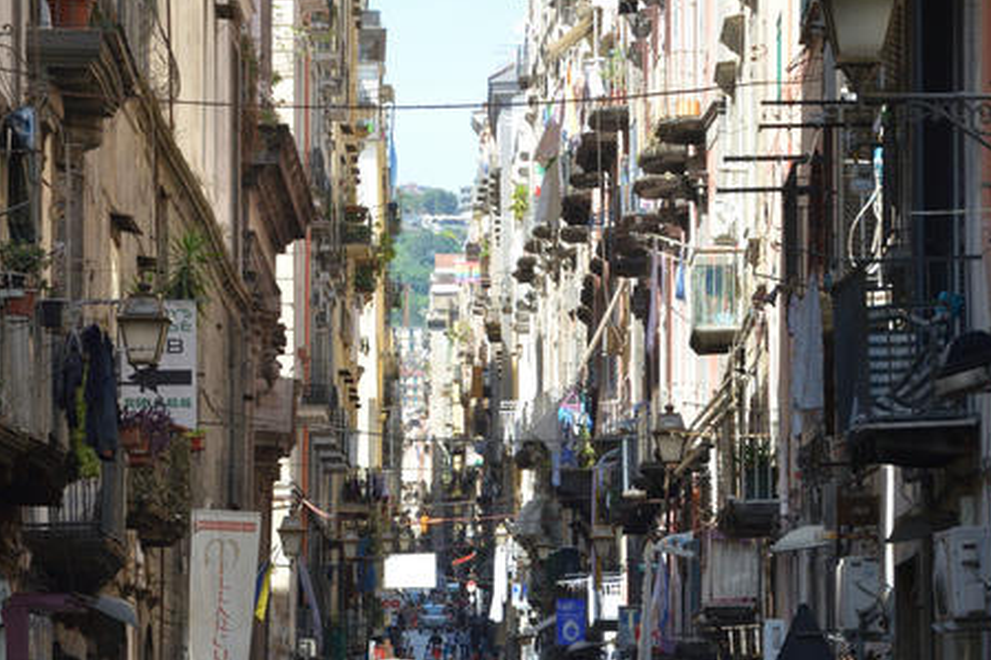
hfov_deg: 7.4
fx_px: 7705
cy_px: 552
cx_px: 504
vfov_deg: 4.9
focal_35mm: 280
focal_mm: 120
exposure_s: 1/320
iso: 500
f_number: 9
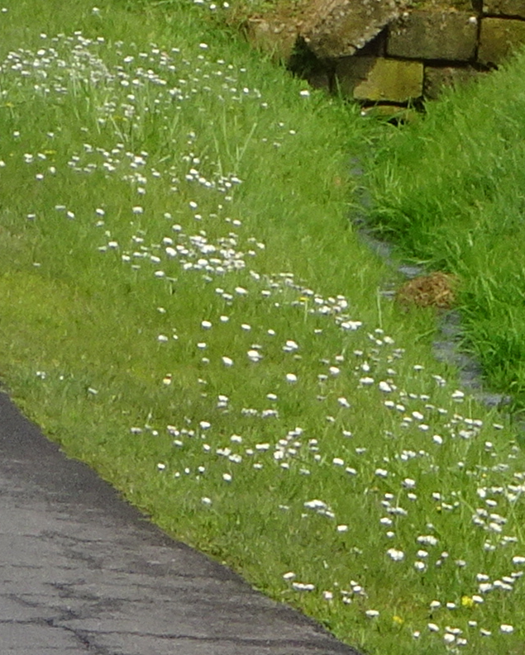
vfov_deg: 4.0
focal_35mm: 482
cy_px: -432
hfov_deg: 3.2
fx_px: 9356
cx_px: -148
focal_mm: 13.69
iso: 80
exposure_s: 1/400
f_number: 5
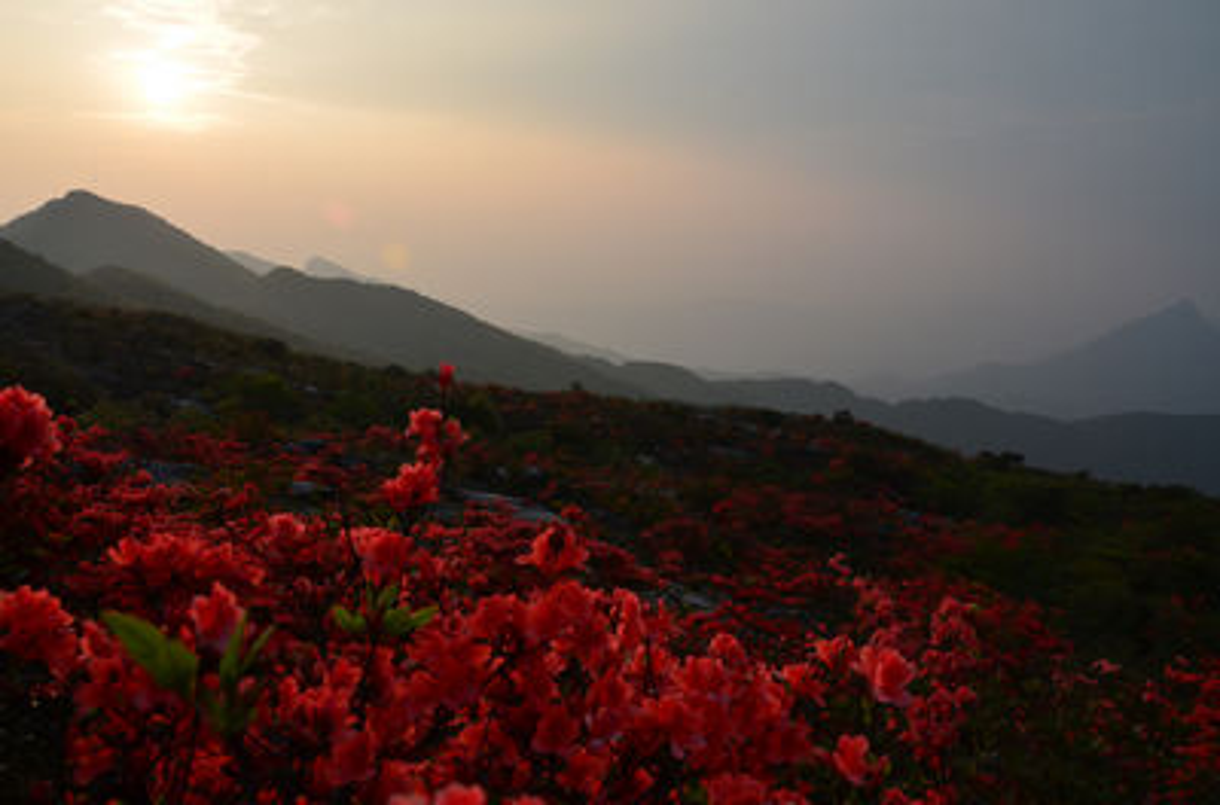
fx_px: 912
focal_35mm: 27
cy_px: 402
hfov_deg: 67.5
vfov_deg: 47.6
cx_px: 610
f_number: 10
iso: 160
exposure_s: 1/320
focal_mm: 18
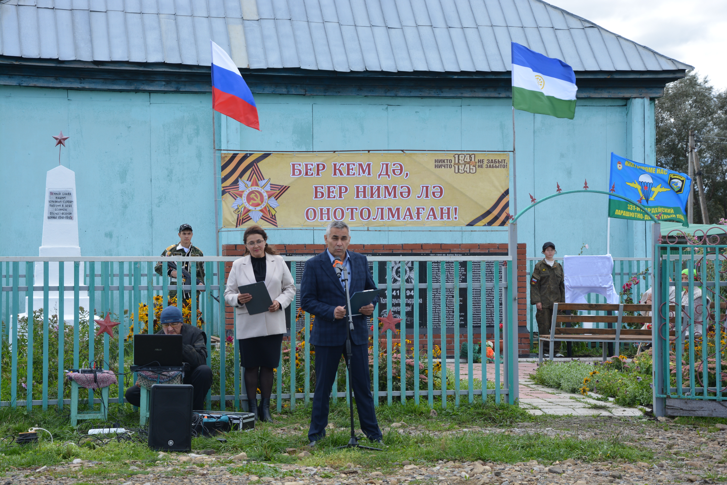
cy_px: 242
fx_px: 1757
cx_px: 364
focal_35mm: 87
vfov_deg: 15.7
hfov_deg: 23.4
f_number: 7.1
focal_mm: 58
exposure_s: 1/200
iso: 200
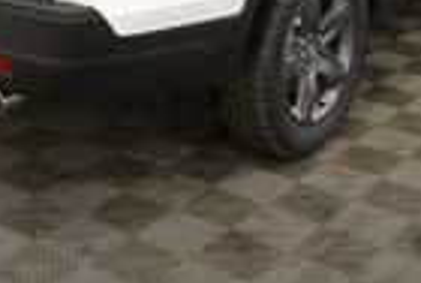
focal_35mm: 77
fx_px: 902
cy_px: -98
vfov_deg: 16.7
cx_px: 180
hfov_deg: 26.2
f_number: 5.3
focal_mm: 18
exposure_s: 1/200
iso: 800
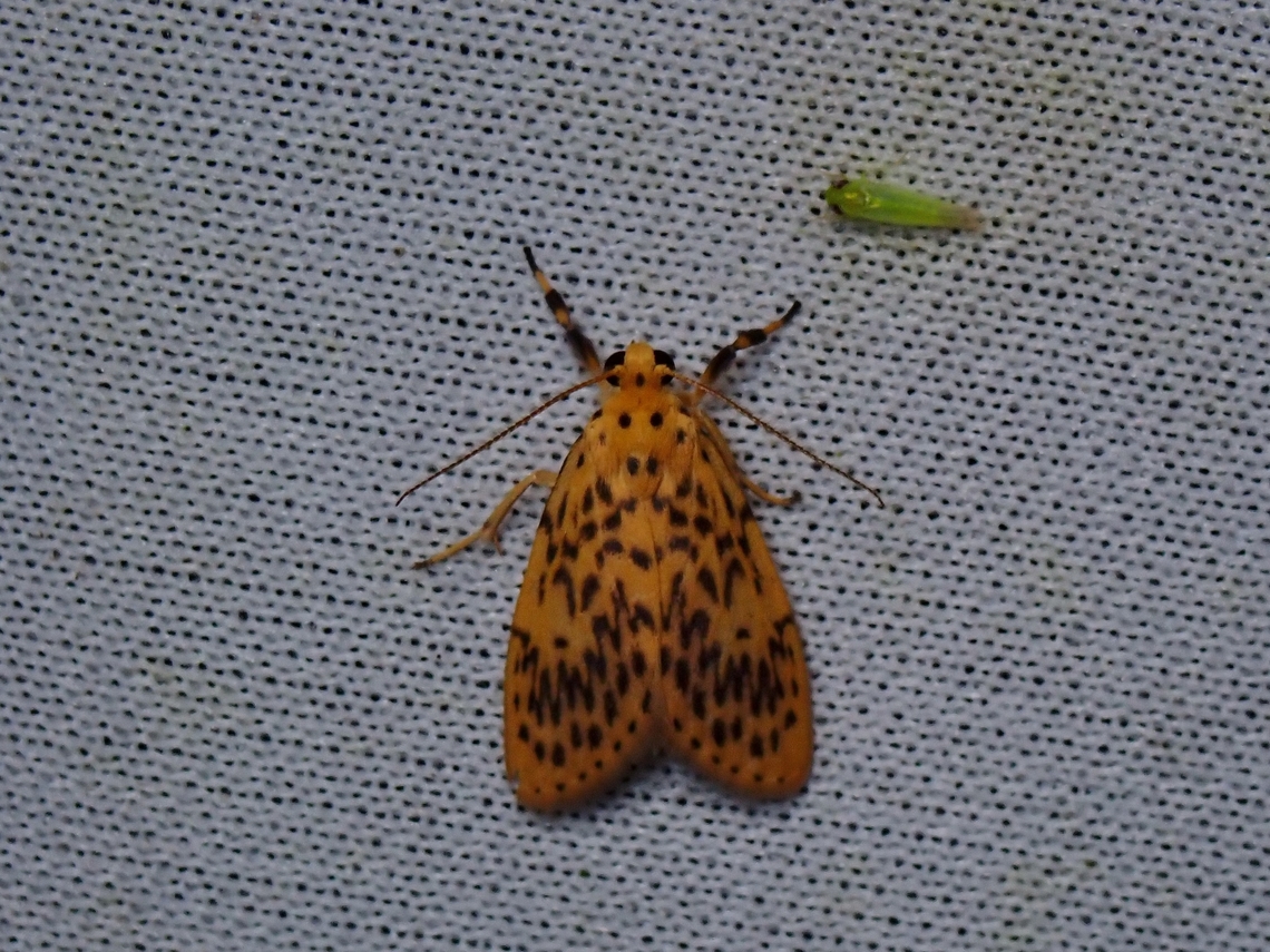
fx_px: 3669
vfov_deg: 14.8
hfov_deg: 19.6
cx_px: 635
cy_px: 476
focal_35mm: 100
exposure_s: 1/200
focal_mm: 18
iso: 200
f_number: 6.3
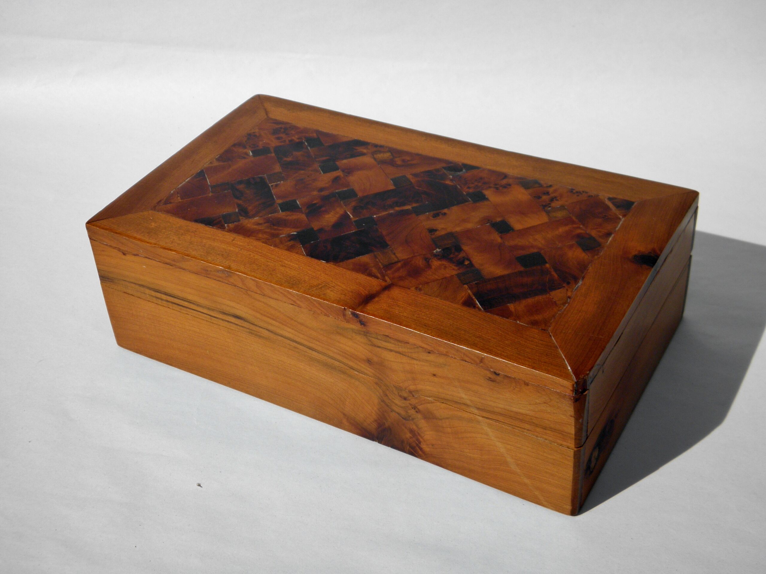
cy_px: 287
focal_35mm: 47
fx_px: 1040
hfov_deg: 40.4
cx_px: 383
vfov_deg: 30.9
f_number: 7.8
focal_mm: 8.6
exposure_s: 1/400
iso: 100
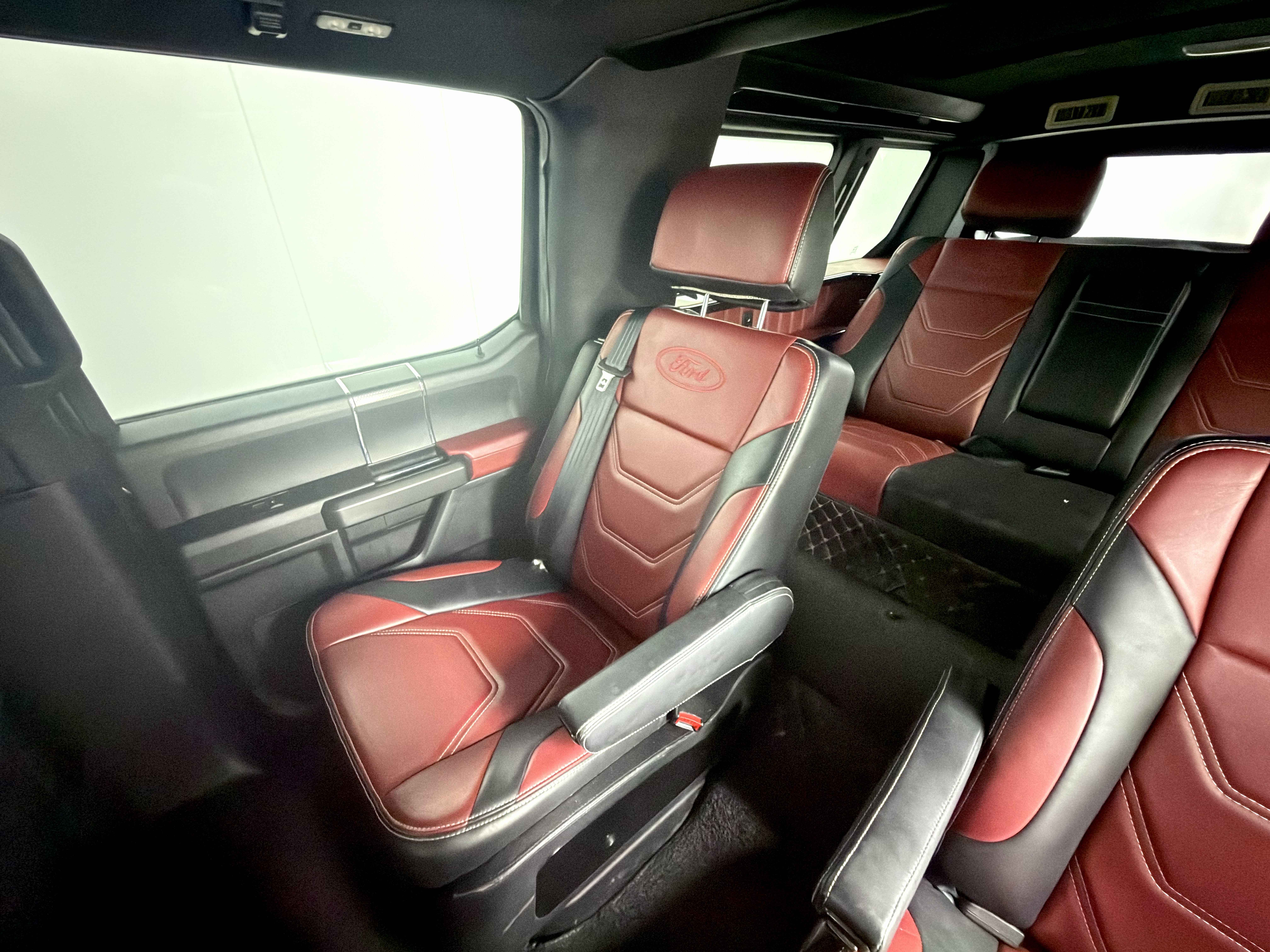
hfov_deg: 102.1
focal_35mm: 14
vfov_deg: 85.7
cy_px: 476
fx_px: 514
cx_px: 635
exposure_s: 1/15
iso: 1000
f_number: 2.2
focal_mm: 2.22
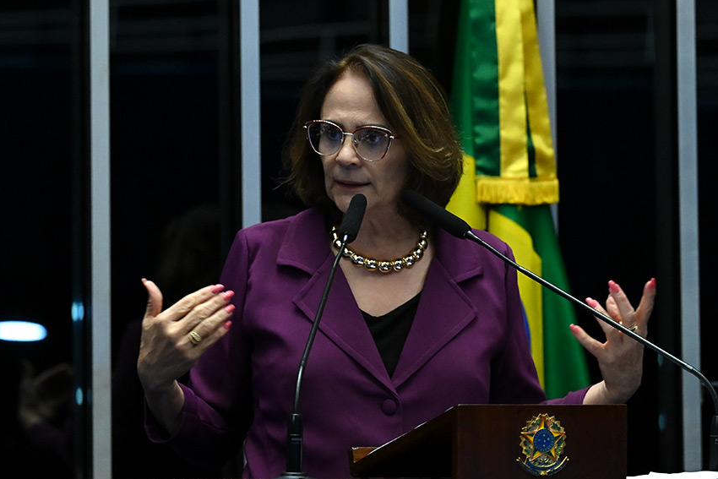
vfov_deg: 6.7
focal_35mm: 204
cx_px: 362
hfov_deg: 10.1
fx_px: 4069
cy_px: 239
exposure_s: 1/160
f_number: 5
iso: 5000
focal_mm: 135
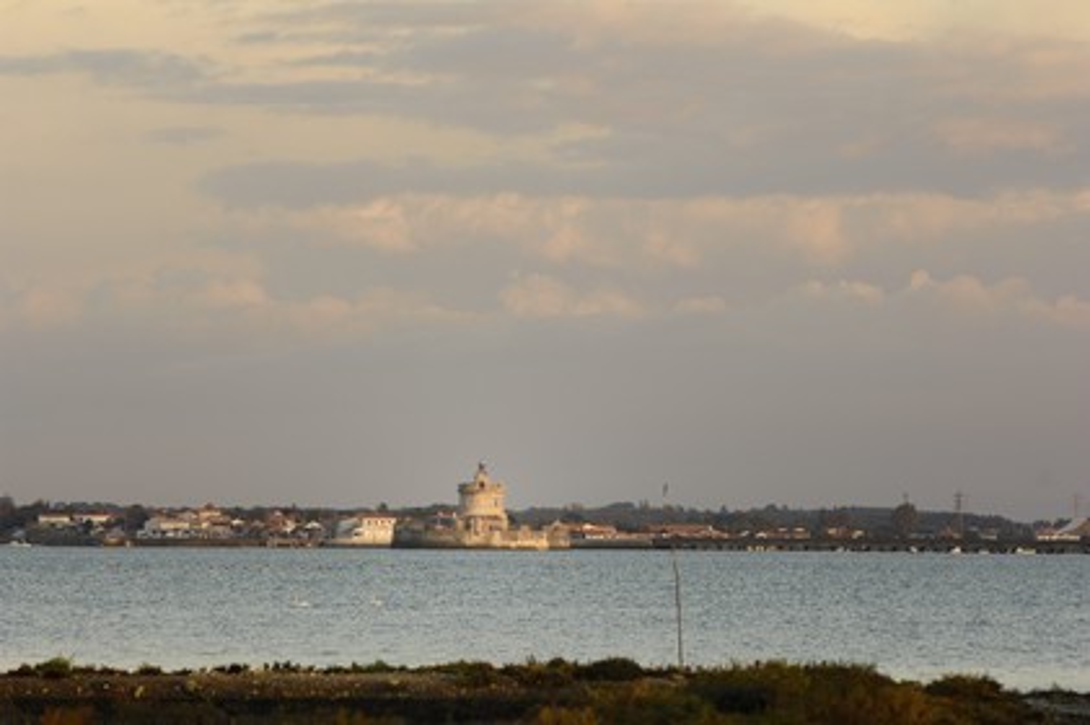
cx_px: 545
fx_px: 7715
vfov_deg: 5.4
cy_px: 362
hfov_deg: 8.1
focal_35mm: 255
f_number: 4.5
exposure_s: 1/80
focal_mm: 170
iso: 100
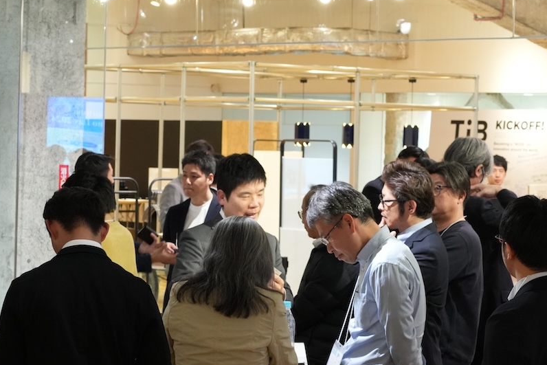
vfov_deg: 10.2
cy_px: 158
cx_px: 331
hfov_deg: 15.2
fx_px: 2051
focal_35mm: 135
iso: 4000
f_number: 10
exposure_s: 1/40
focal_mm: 70
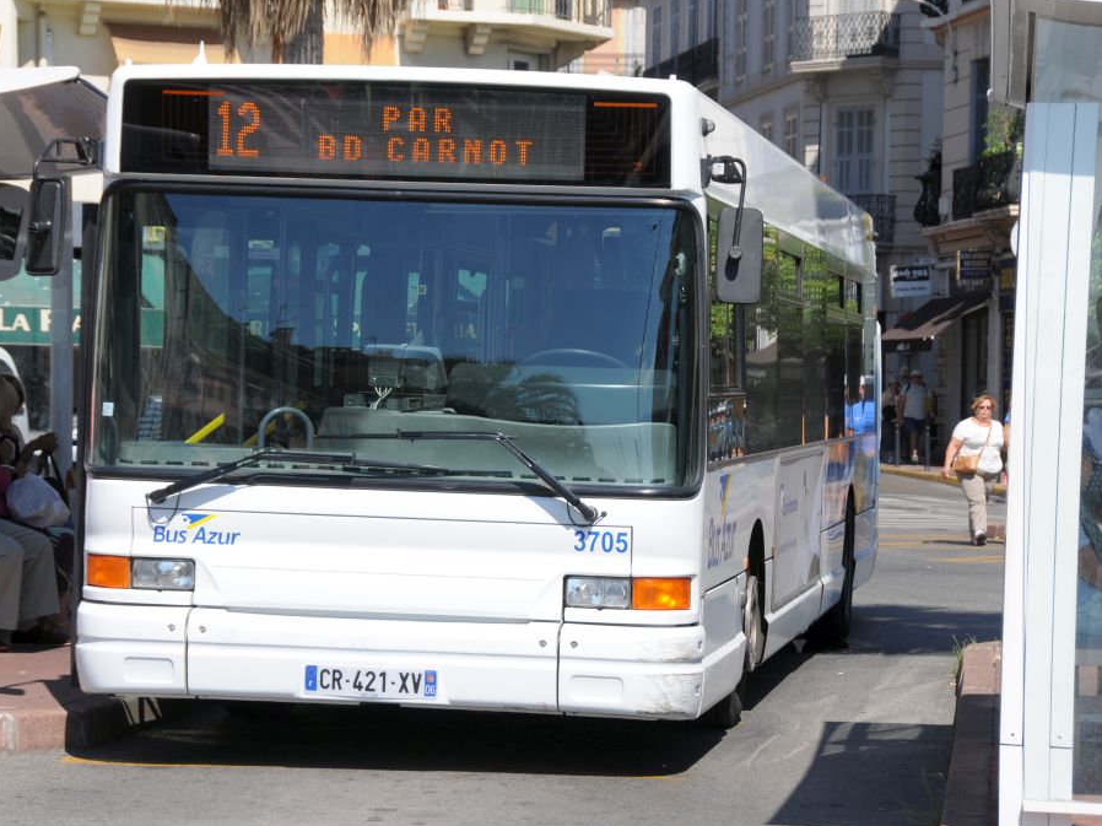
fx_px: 3660
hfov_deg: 17.1
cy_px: 412
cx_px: 545
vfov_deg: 12.9
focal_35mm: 115
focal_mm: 70
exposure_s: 1/400
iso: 200
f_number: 10
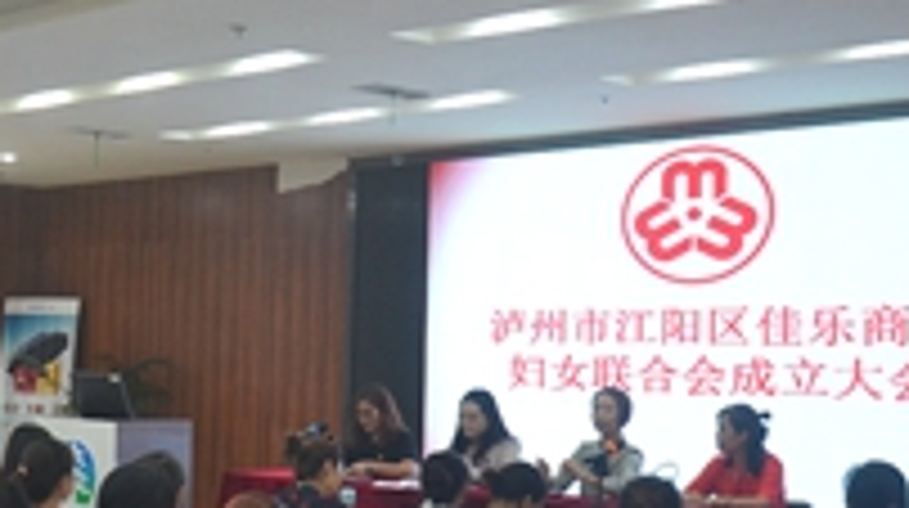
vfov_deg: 17.2
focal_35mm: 70
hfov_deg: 29.8
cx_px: 256
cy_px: 276
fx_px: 1685
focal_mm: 18
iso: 560
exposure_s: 1/60
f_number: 4
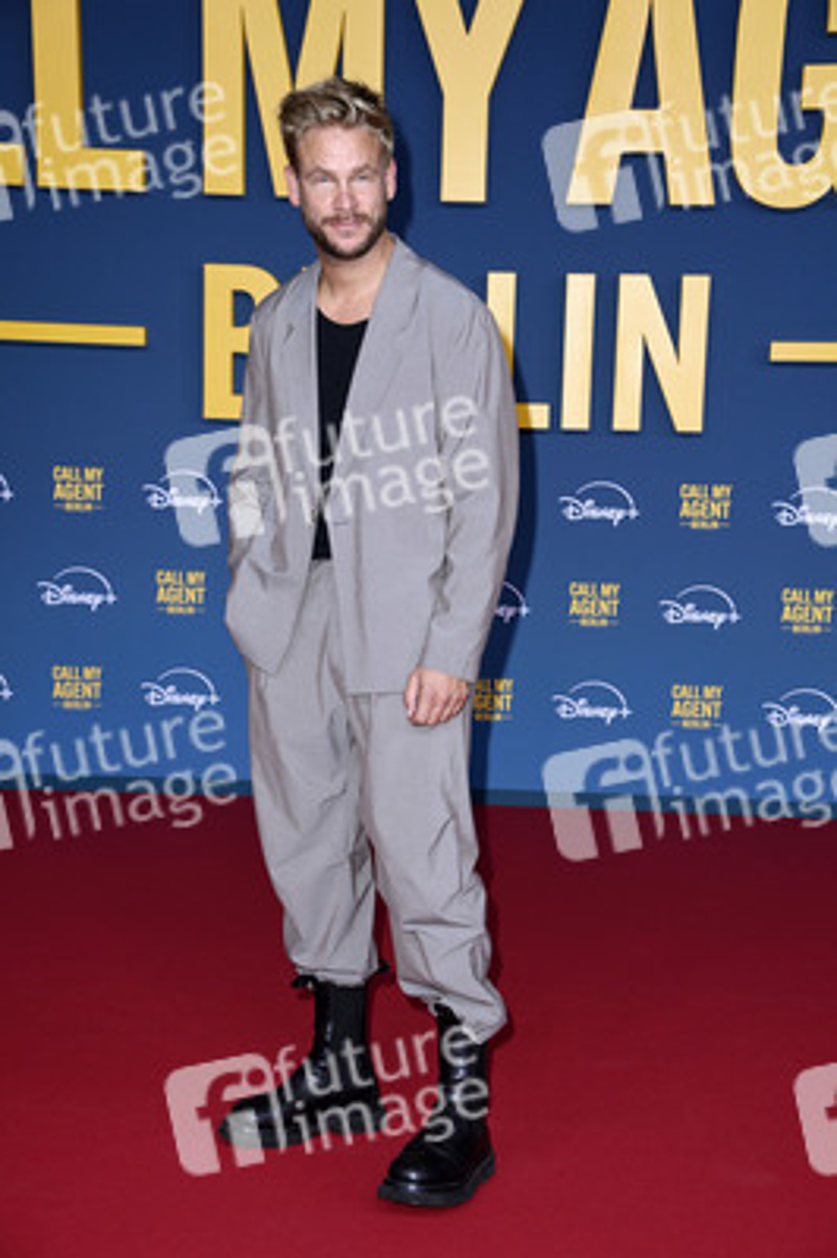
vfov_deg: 31.0
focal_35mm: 65
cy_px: 629
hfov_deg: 20.9
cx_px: 418
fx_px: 2271
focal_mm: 65
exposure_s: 1/250
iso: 800
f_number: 5.6
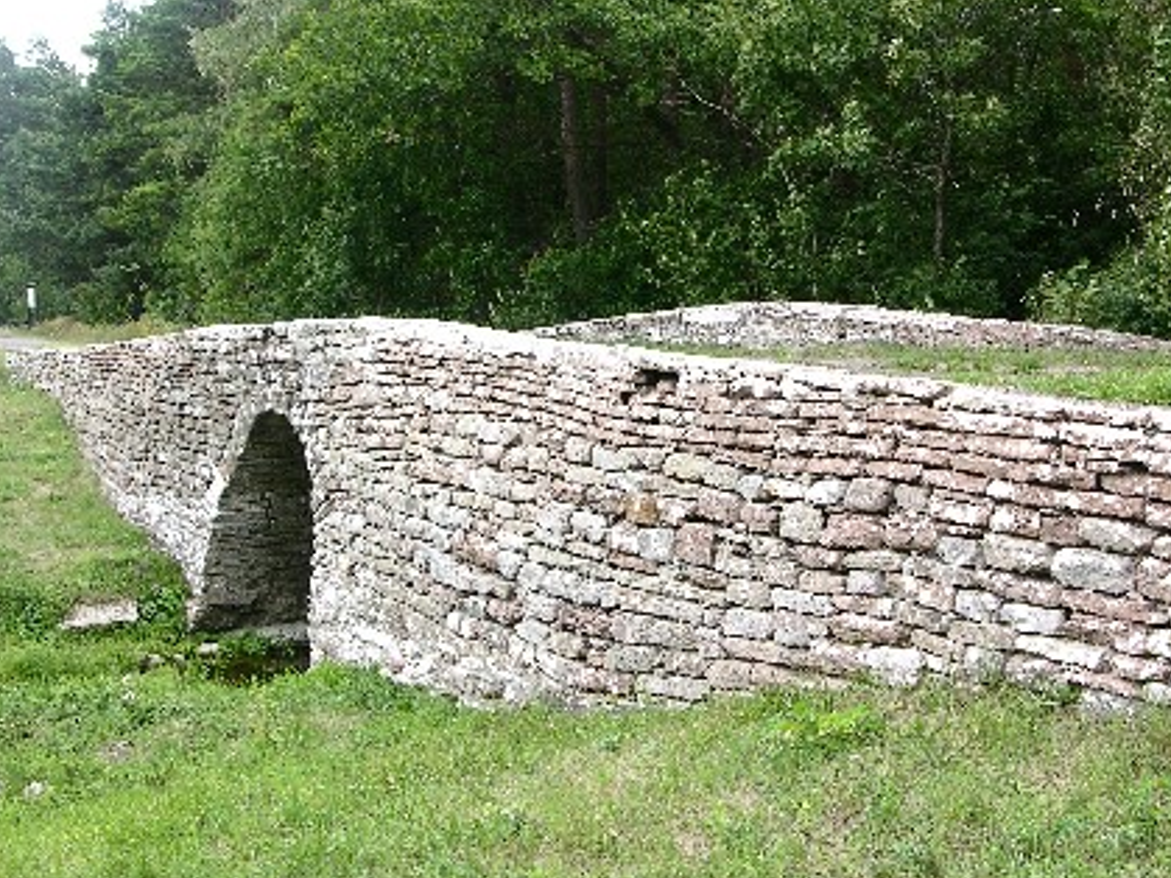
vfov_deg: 29.7
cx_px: 658
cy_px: 405
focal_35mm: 49
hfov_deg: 38.9
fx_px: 1657
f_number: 5
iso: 50
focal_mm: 8.9
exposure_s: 1/44.5
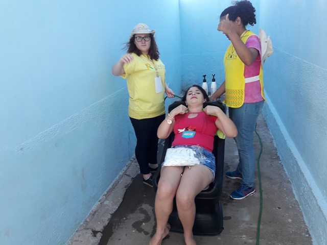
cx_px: 164
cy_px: 122
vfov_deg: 49.7
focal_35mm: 28
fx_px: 265
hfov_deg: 63.4
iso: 50
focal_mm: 3.7
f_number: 1.9
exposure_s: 1/120
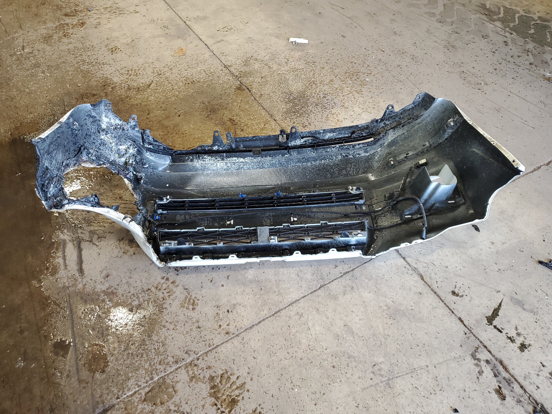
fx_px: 415
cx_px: 276
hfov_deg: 67.3
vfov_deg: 53.1
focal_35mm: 26
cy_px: 207
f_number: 1.5
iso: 83
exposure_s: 1/60.2
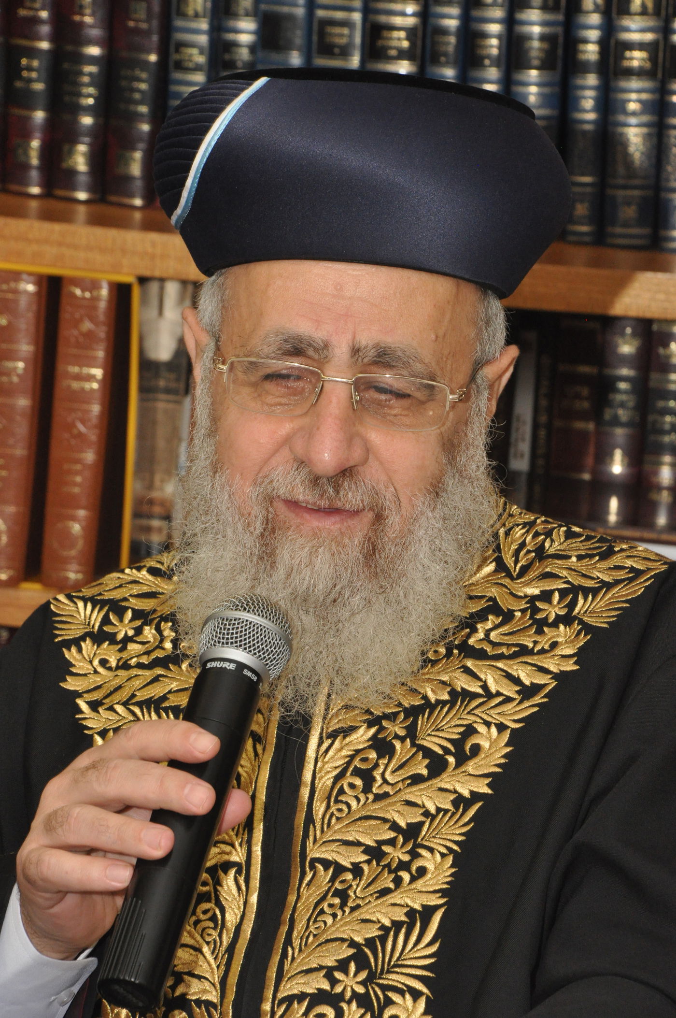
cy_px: 509
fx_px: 5081
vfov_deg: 11.4
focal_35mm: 180
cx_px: 338
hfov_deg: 7.6
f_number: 11
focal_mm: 120
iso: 1250
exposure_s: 1/60
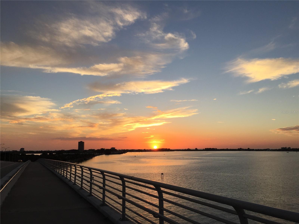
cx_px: 150
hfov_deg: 61.7
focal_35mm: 29
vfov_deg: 48.2
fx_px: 250
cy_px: 112
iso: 32
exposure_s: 1/824
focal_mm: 4.15
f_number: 2.2
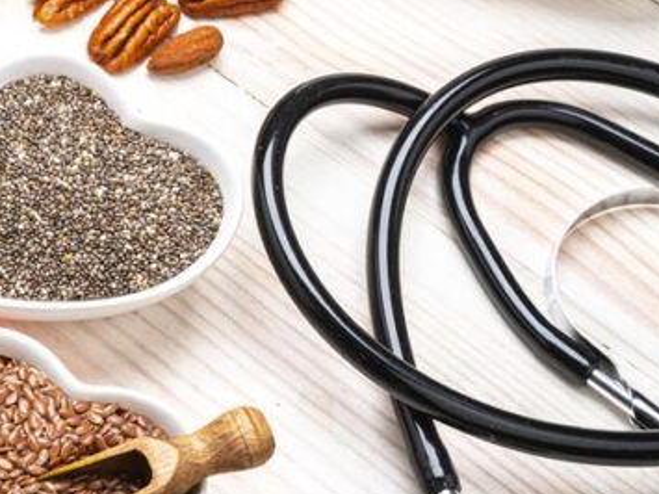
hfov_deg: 16.7
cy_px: 159
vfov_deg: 13.3
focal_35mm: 111
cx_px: -210
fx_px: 2112
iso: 100
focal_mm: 40
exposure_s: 1/100
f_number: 14
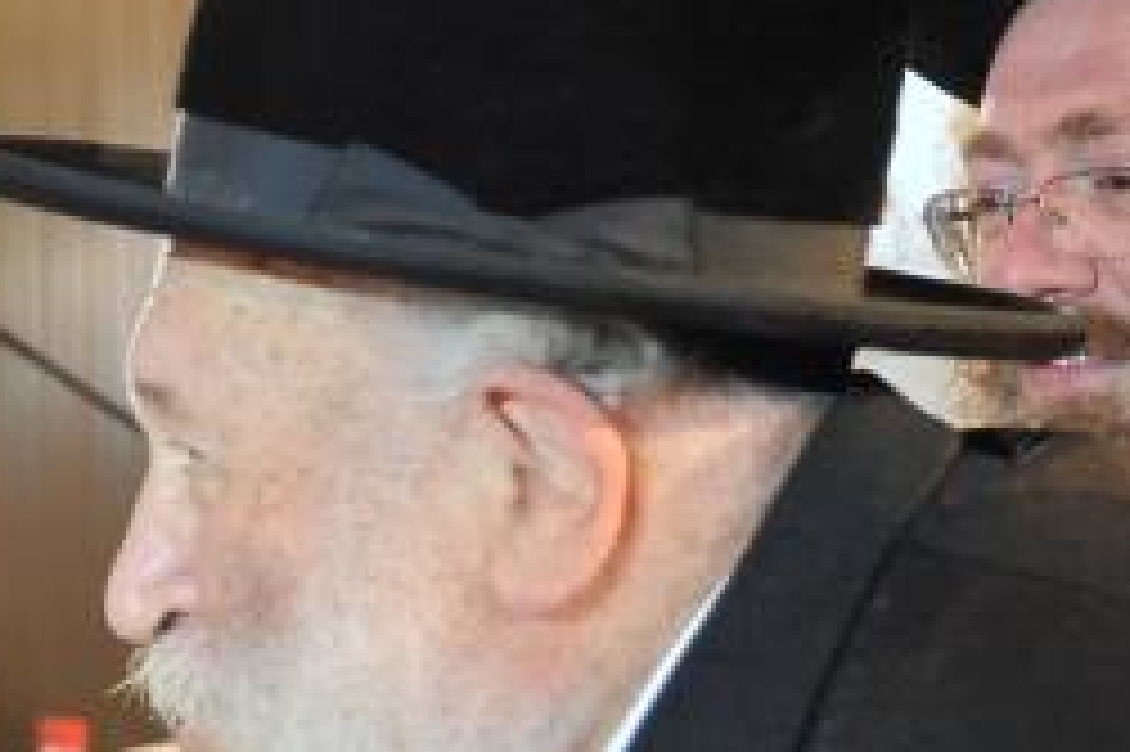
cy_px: 597
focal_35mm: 245
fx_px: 7685
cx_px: -855
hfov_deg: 8.1
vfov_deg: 5.6
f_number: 4.5
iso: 1250
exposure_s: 1/160
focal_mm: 60
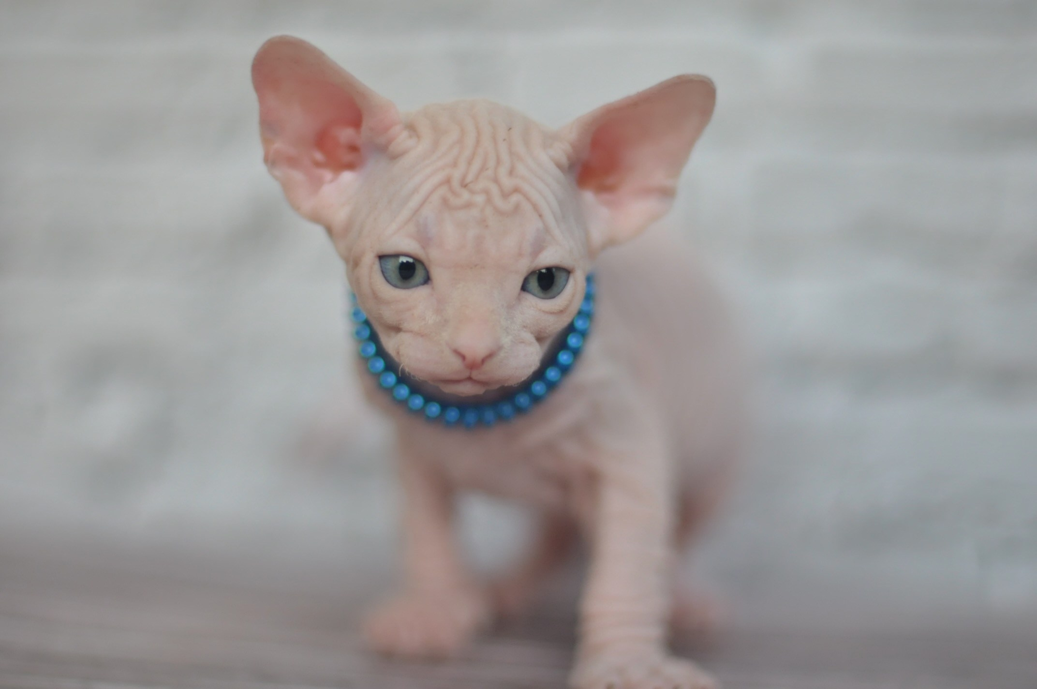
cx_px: 518
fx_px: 2158
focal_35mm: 75
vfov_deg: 18.1
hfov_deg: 27.0
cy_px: 344
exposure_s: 1/2000
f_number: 1.4
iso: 800
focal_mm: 50
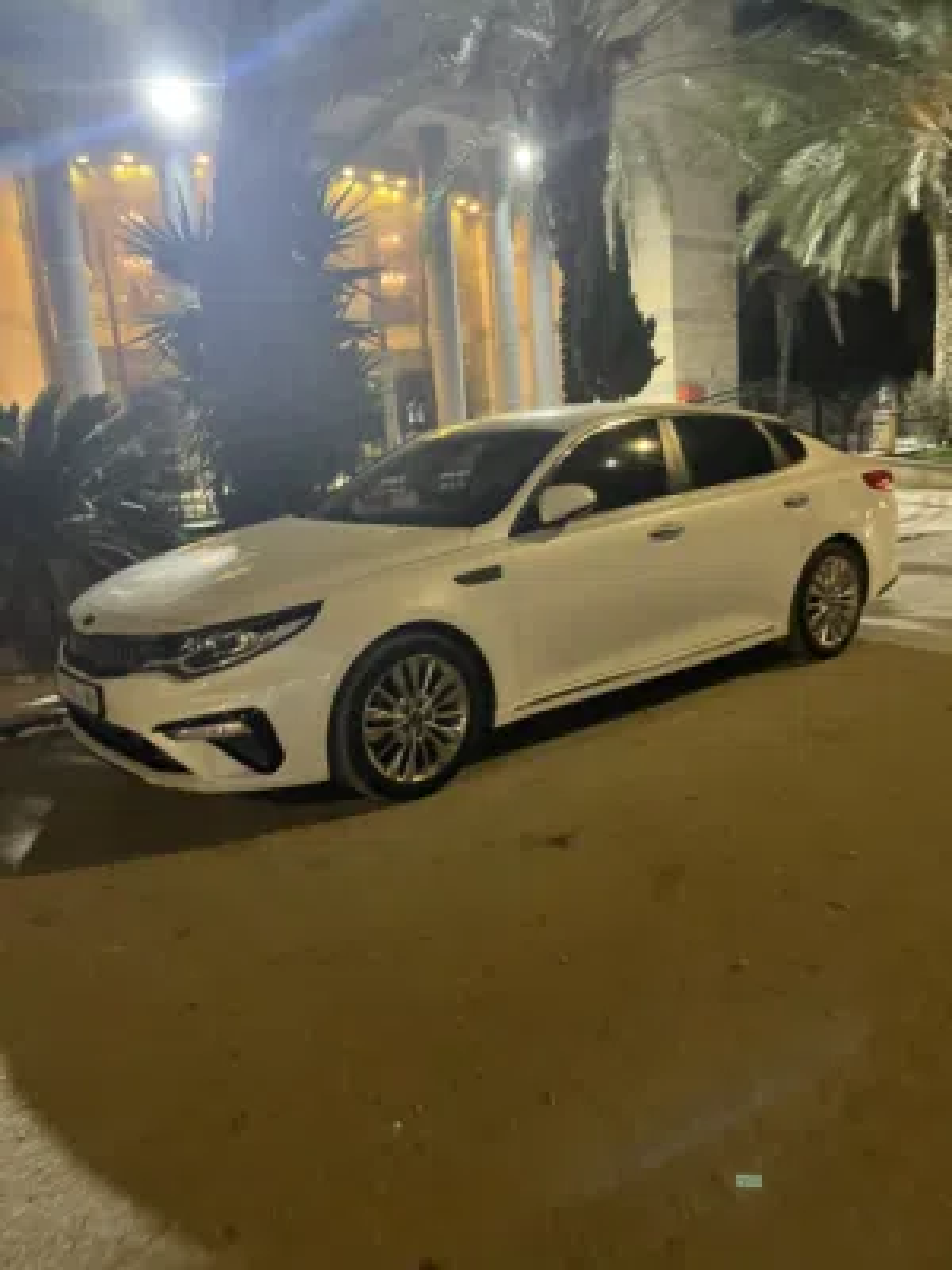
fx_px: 953
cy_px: 635
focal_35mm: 26
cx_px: 476
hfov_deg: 53.1
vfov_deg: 67.3
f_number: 1.6
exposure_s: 1/38
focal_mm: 5.1
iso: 640
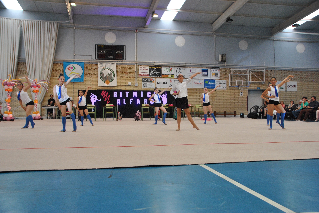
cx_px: 160
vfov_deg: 40.1
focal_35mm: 33
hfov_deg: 57.2
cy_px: 106
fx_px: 293
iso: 800
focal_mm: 22
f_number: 5.6
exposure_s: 1/125
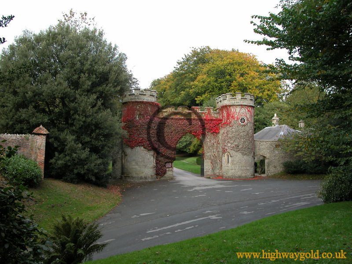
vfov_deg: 40.7
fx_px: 356
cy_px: 132
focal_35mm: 35
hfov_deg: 52.6
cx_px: 176
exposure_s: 1/107
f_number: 4
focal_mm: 8.9
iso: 100
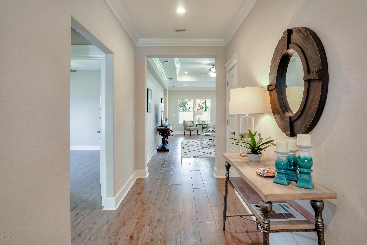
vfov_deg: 70.4
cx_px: 184
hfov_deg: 93.3
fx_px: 173
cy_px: 122
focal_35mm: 17
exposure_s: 1/4
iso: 100
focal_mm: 17
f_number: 8
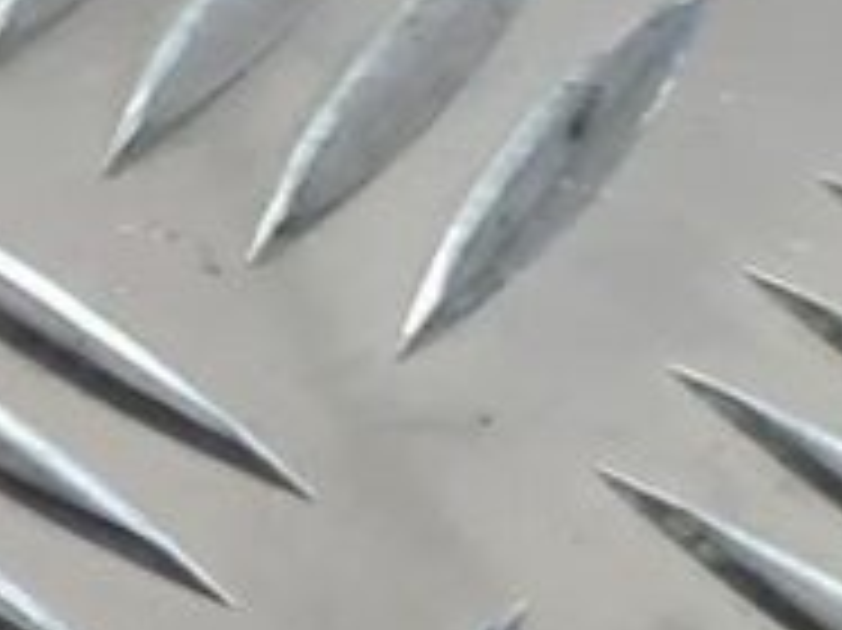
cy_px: -9
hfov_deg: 7.9
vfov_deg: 7.6
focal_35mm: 195
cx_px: -2143
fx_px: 4740
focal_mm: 5.4
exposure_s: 1/100
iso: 320
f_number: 1.8
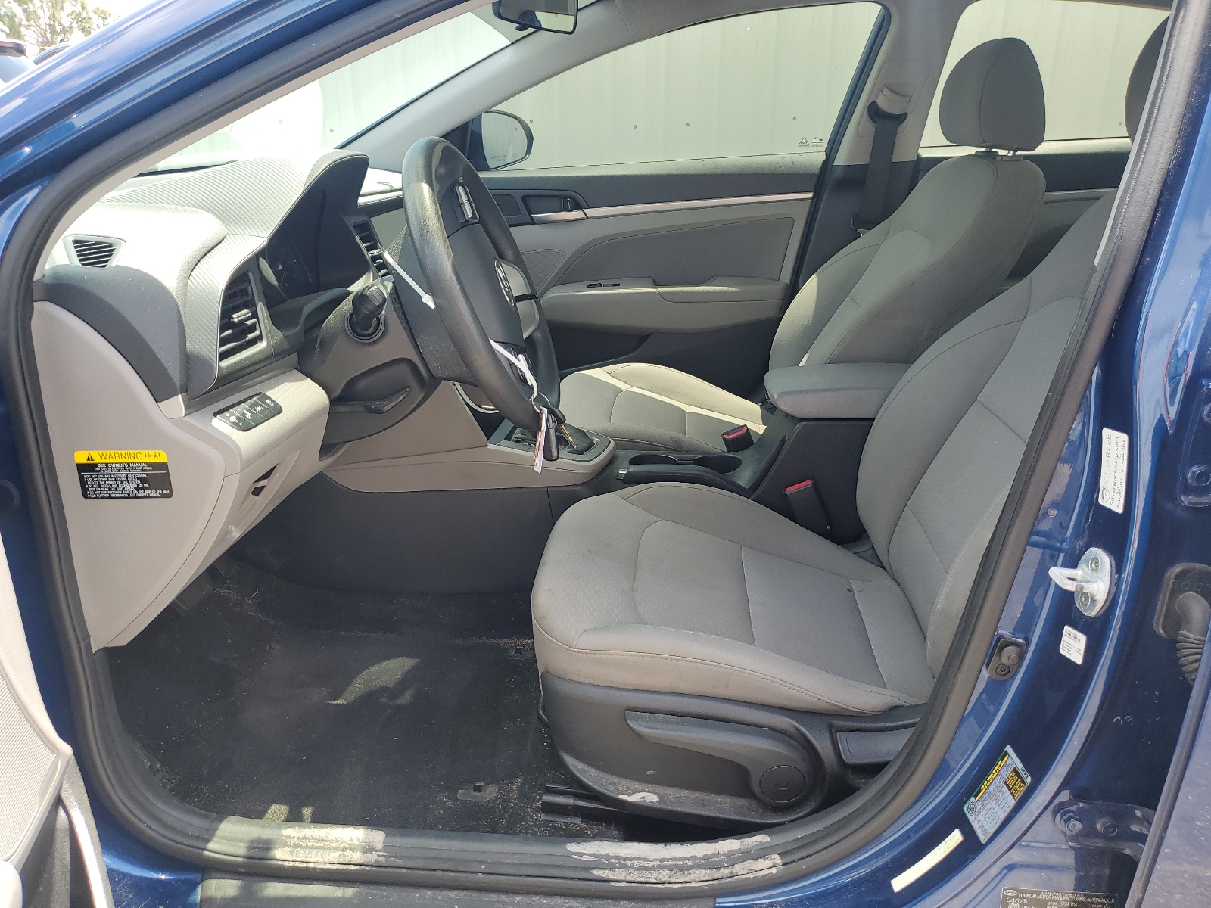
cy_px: 454
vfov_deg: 53.1
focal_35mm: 26
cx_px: 606
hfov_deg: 67.3
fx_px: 910
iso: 50
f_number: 1.5
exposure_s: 1/385
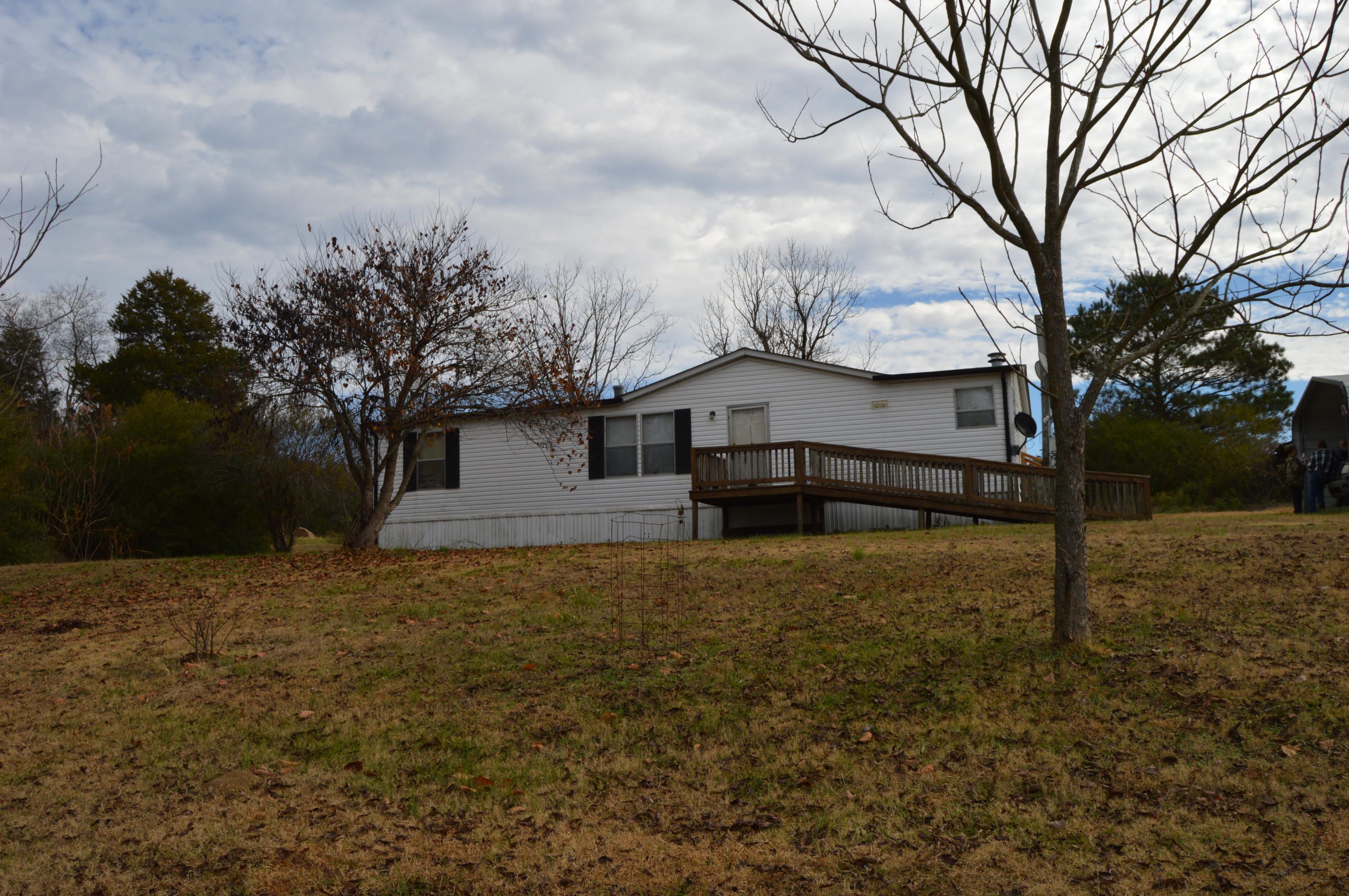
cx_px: 674
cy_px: 448
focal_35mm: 27
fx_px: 1011
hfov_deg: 67.4
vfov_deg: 47.8
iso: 100
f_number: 9
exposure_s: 1/200
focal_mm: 18
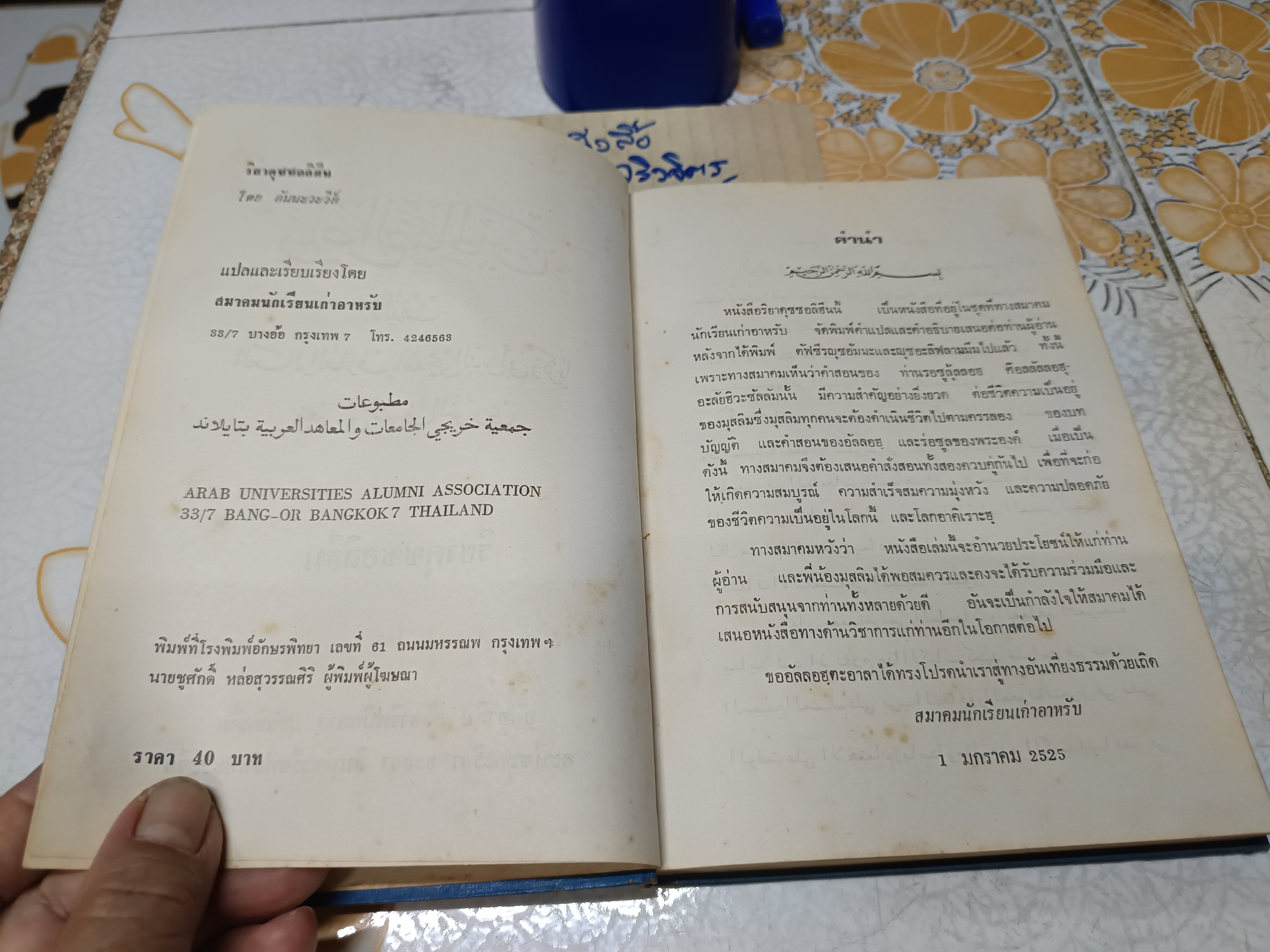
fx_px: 881
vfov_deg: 56.8
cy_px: 476
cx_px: 635
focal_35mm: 24
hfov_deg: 71.6
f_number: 1.7
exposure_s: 1/50
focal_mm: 5.31
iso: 1181
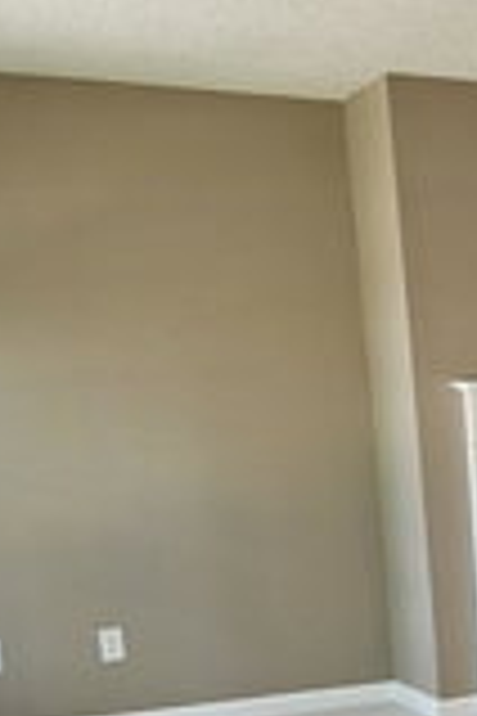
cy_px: 644
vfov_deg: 25.5
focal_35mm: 77
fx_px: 1530
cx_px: 864
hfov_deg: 15.3
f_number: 1.8
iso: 400
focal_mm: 5.4
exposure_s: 1/240
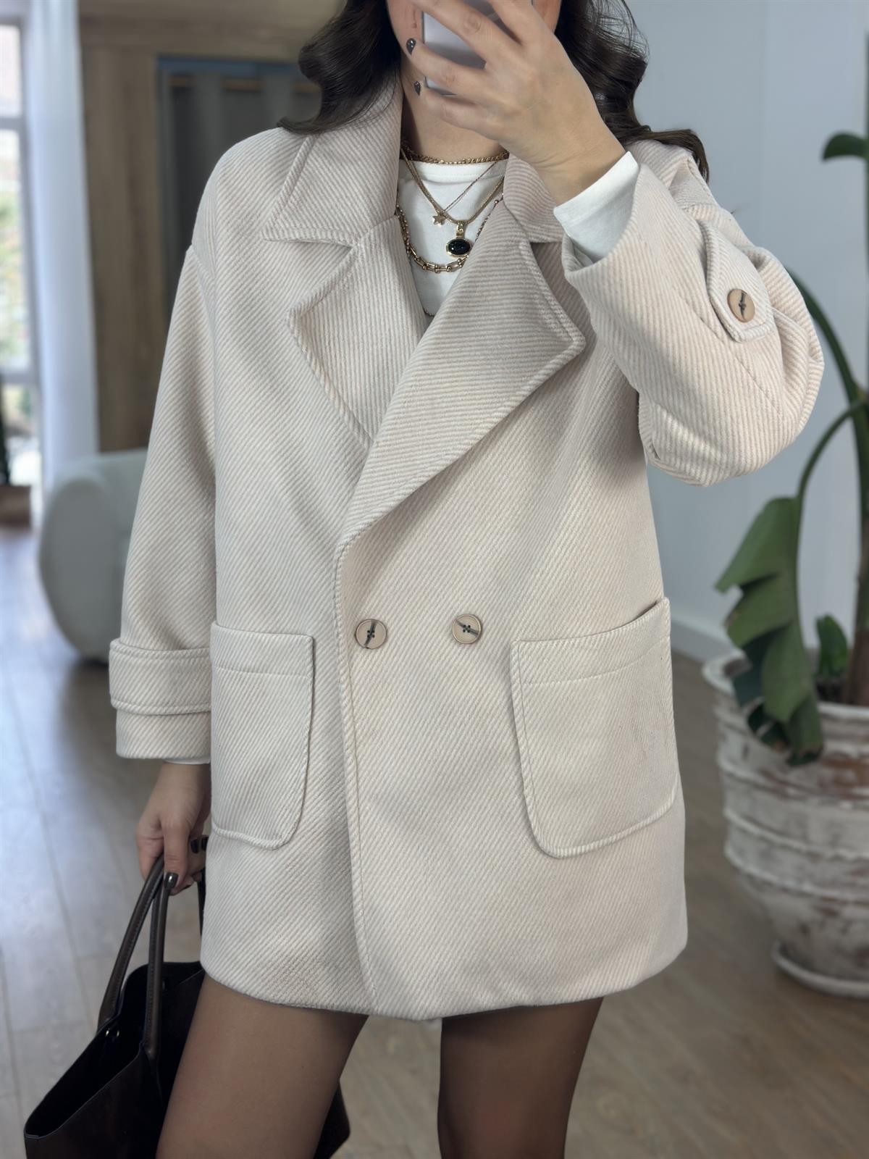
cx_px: 434
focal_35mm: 48
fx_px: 1607
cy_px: 580
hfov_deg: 30.3
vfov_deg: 39.7
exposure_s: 1/158
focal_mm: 6.86
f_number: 1.78
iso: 64
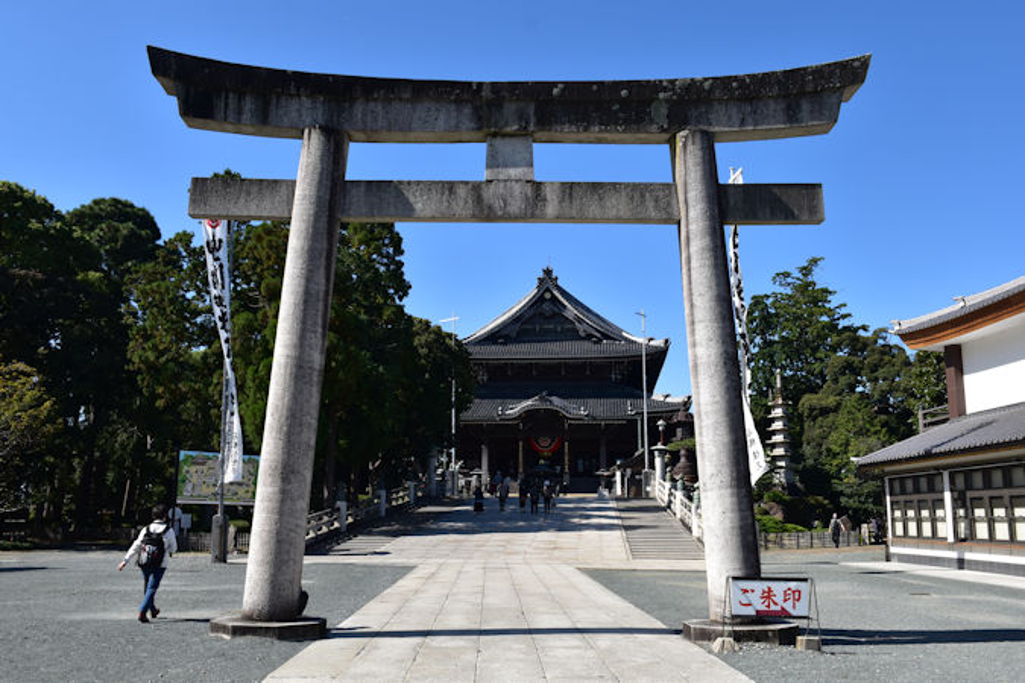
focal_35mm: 33
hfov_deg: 57.2
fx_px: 940
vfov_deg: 40.0
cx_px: 512
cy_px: 342
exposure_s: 1/320
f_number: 9
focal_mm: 22
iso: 200
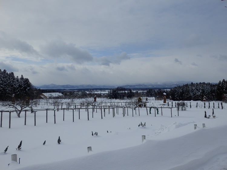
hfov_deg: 55.4
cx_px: 114
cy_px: 85
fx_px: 216
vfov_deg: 42.9
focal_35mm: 33
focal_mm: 6
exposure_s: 1/500
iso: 100
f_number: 9.7
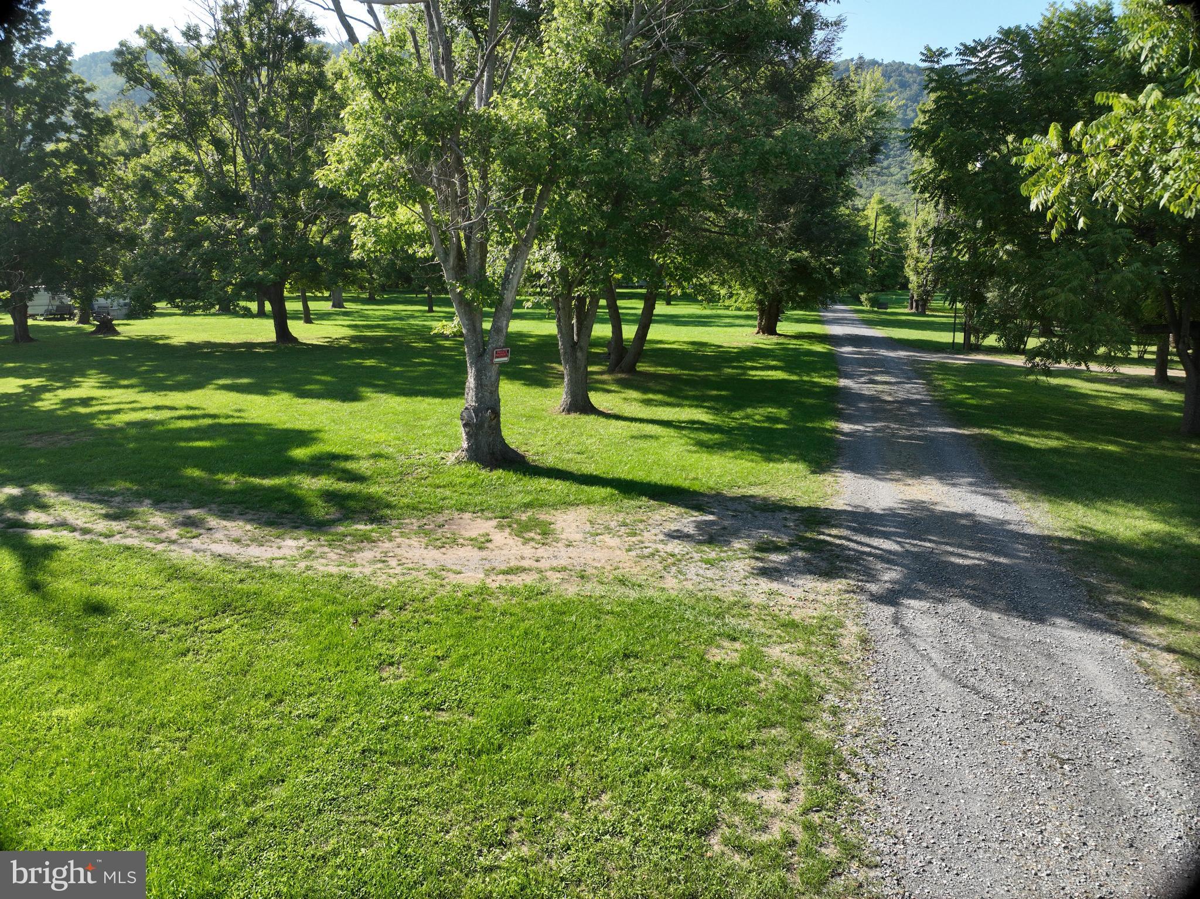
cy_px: 450
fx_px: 832
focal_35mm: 24
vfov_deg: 56.8
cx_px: 600
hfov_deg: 71.6
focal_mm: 12.29
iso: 100
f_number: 2.8
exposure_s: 1/1250
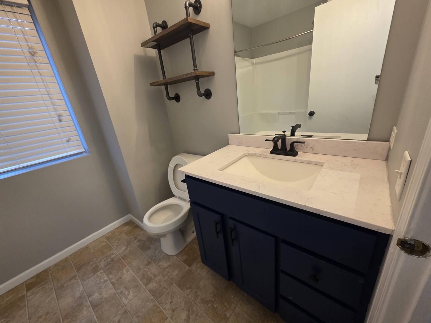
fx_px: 162
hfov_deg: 106.2
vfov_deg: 89.9
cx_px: 216
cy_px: 162
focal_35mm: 13
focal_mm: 2.2
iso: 320
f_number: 1.9
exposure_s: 1/60
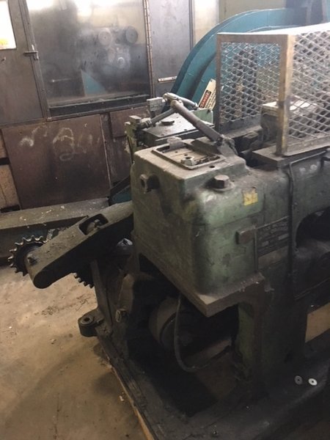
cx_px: 165
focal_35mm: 29
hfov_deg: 48.2
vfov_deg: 61.7
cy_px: 220
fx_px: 369
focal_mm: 4.15
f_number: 2.2
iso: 100
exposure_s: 1/4
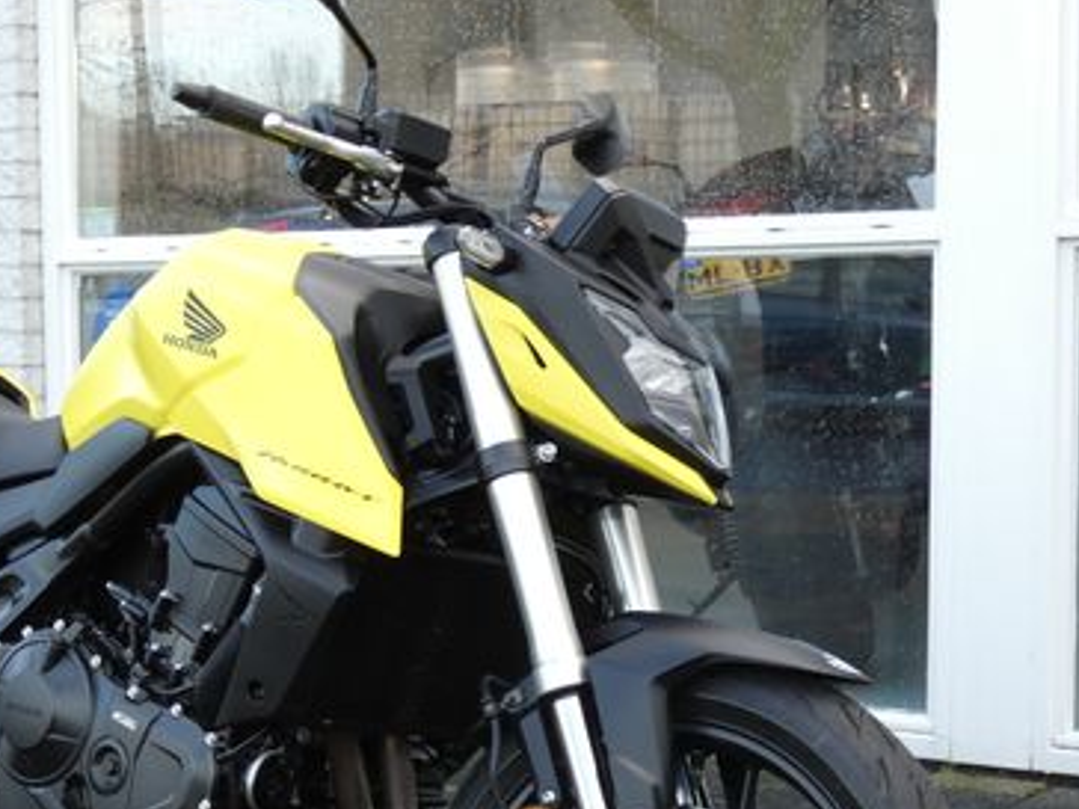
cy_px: 581
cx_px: 288
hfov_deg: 22.1
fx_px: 2743
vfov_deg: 16.7
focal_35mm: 88
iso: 160
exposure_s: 1/80
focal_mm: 9
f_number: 3.9
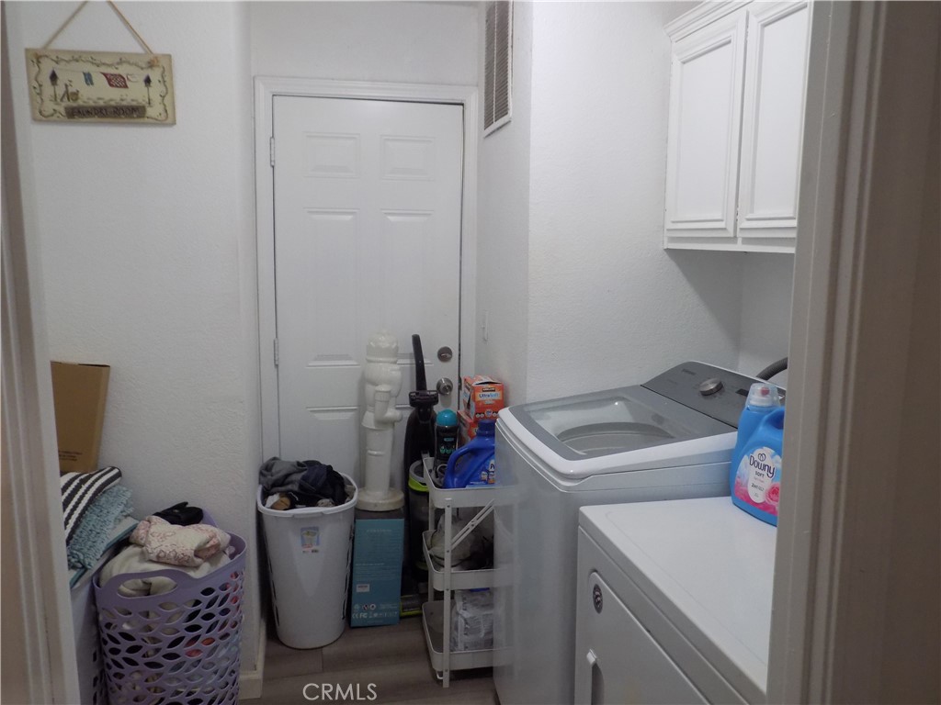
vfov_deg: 51.4
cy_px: 352
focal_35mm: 27
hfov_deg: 65.3
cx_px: 470
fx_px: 734
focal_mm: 4.8
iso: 250
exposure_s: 1/30
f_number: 3.2
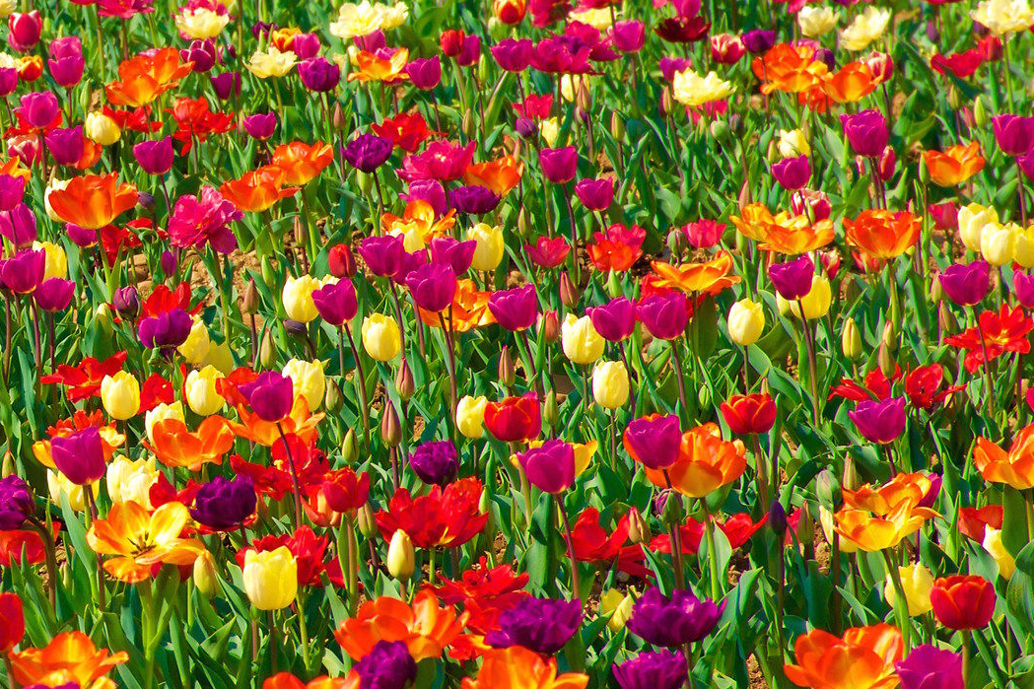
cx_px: -12
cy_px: 340
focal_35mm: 398
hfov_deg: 5.2
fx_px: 11429
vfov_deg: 3.5
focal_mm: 116
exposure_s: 1/160
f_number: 11
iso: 100
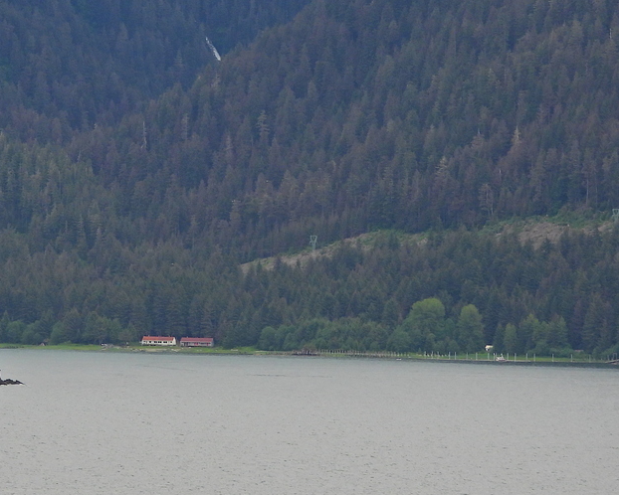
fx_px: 4966
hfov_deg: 7.1
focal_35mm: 271
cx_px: 46
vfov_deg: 5.7
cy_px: 30
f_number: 4
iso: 100
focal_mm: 24.1
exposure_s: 1/640
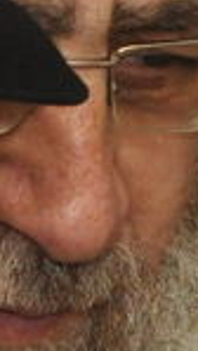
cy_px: 446
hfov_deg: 1.2
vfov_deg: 2.1
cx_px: -198
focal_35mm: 1031
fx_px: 9607
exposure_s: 1/60
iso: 1250
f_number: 11
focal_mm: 70
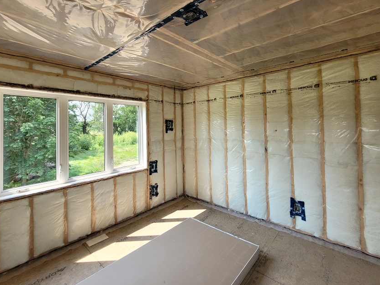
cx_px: 179
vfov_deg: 77.6
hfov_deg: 94.4
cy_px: 122
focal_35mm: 16
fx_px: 176
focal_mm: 1.74
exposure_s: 1/139
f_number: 2.2
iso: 40
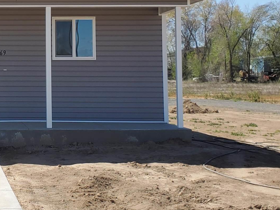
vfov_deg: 19.5
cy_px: 54
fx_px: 607
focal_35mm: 75
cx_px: -11
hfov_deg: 24.6
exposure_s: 1/1206
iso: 50
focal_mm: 4.3
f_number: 2.4
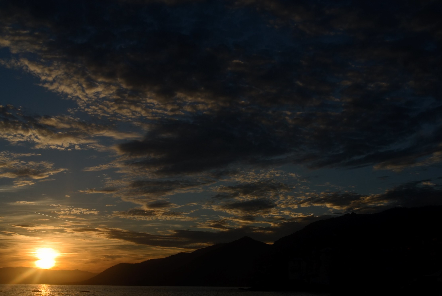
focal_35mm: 51
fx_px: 627
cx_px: 223
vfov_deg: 26.5
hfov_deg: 38.8
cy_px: 159
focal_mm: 31
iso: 100
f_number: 22
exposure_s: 1/80
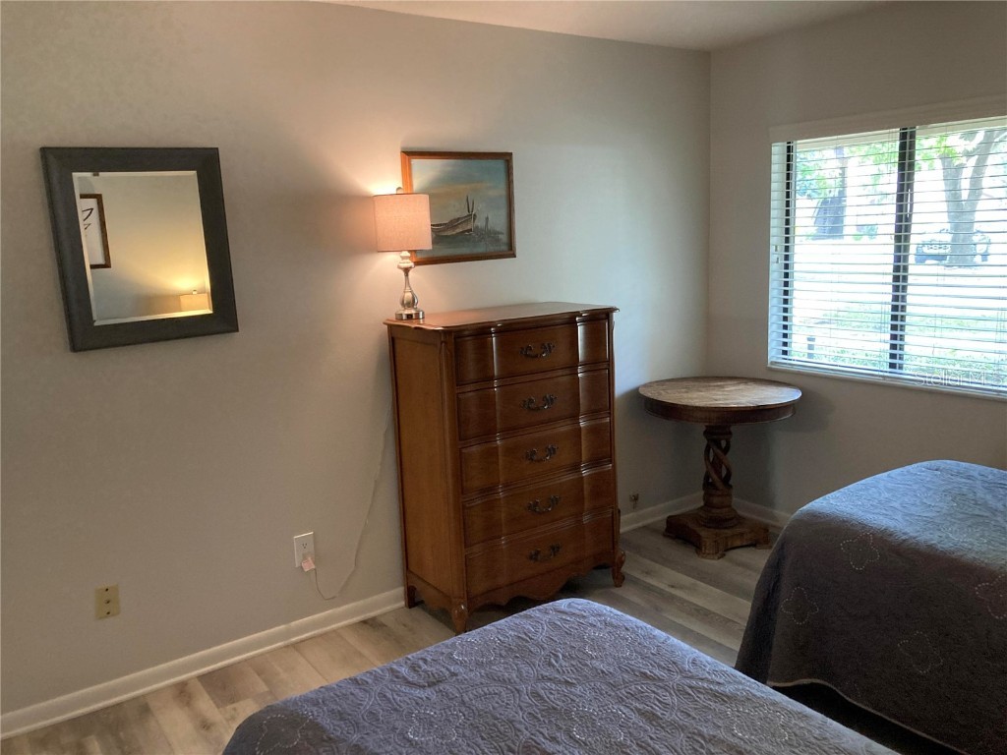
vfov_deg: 49.7
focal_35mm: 28
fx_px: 815
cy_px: 378
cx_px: 504
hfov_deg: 63.4
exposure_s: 1/40
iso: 250
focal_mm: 3.99
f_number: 1.8
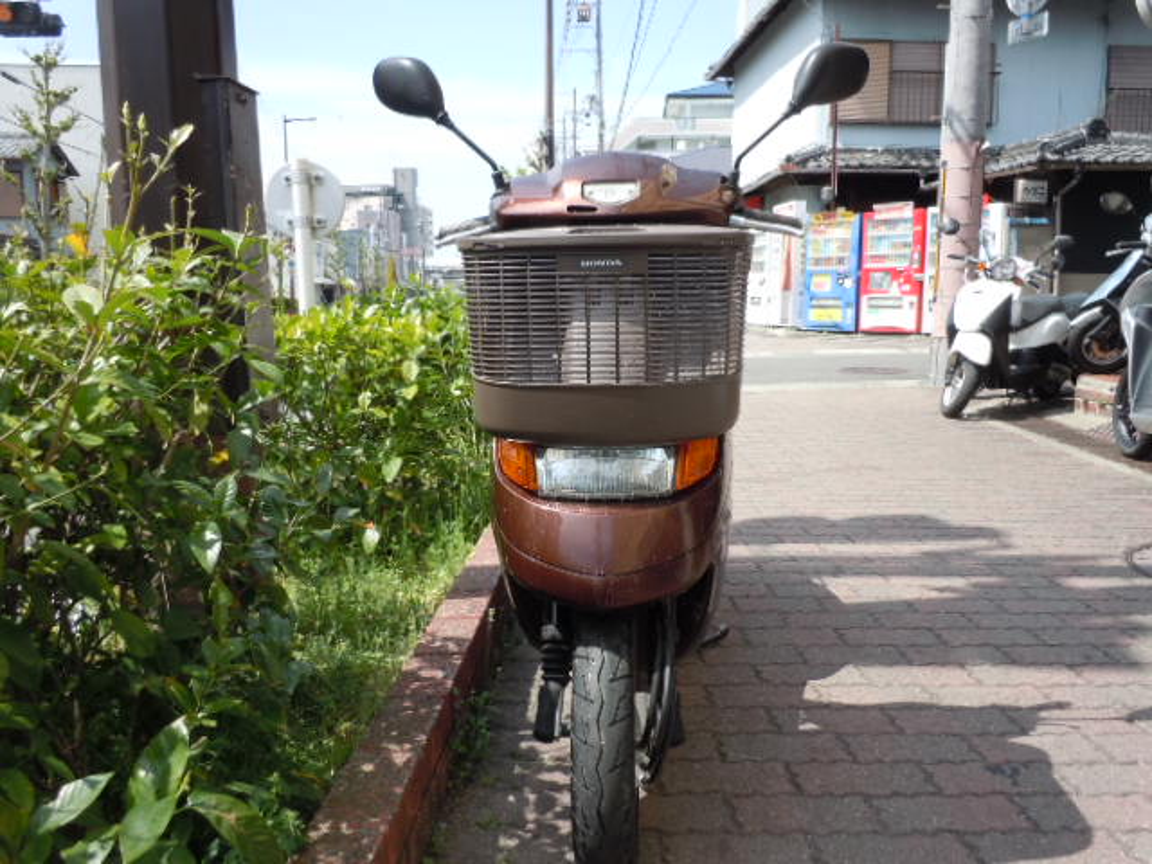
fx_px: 932
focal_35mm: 28
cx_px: 576
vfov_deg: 49.7
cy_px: 432
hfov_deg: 63.4
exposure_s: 1/320
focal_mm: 5
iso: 100
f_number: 3.7
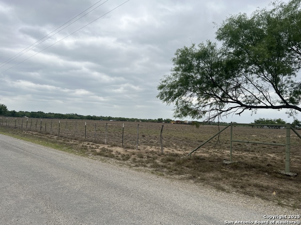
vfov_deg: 53.1
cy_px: 112
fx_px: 226
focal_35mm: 26
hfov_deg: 67.3
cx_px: 150
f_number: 1.5
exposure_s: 1/3968
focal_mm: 5.7
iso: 50
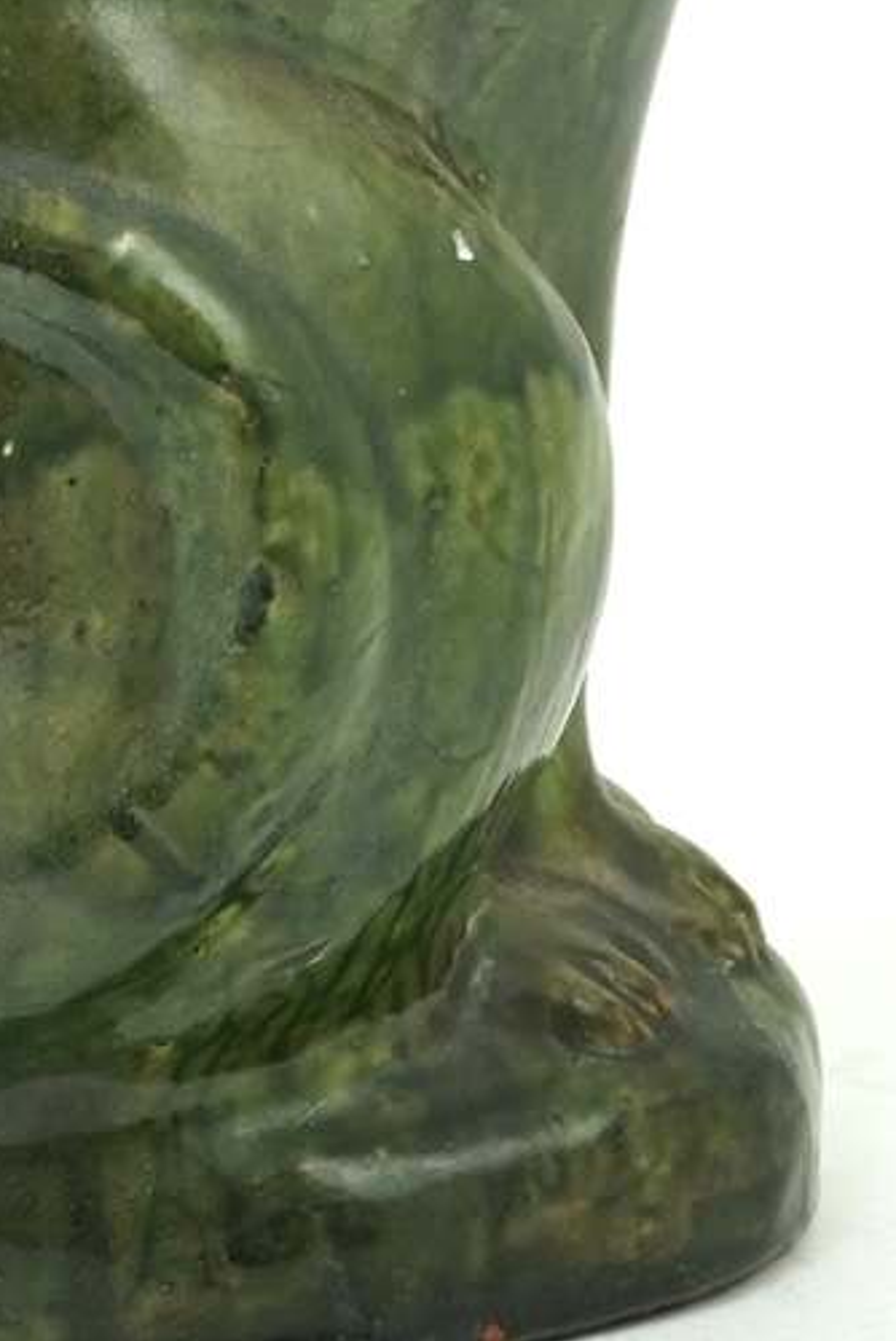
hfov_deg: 7.8
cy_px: -520
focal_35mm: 177
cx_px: 241
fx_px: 6598
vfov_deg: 11.2
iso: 400
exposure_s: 1/80
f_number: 5.6
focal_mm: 30
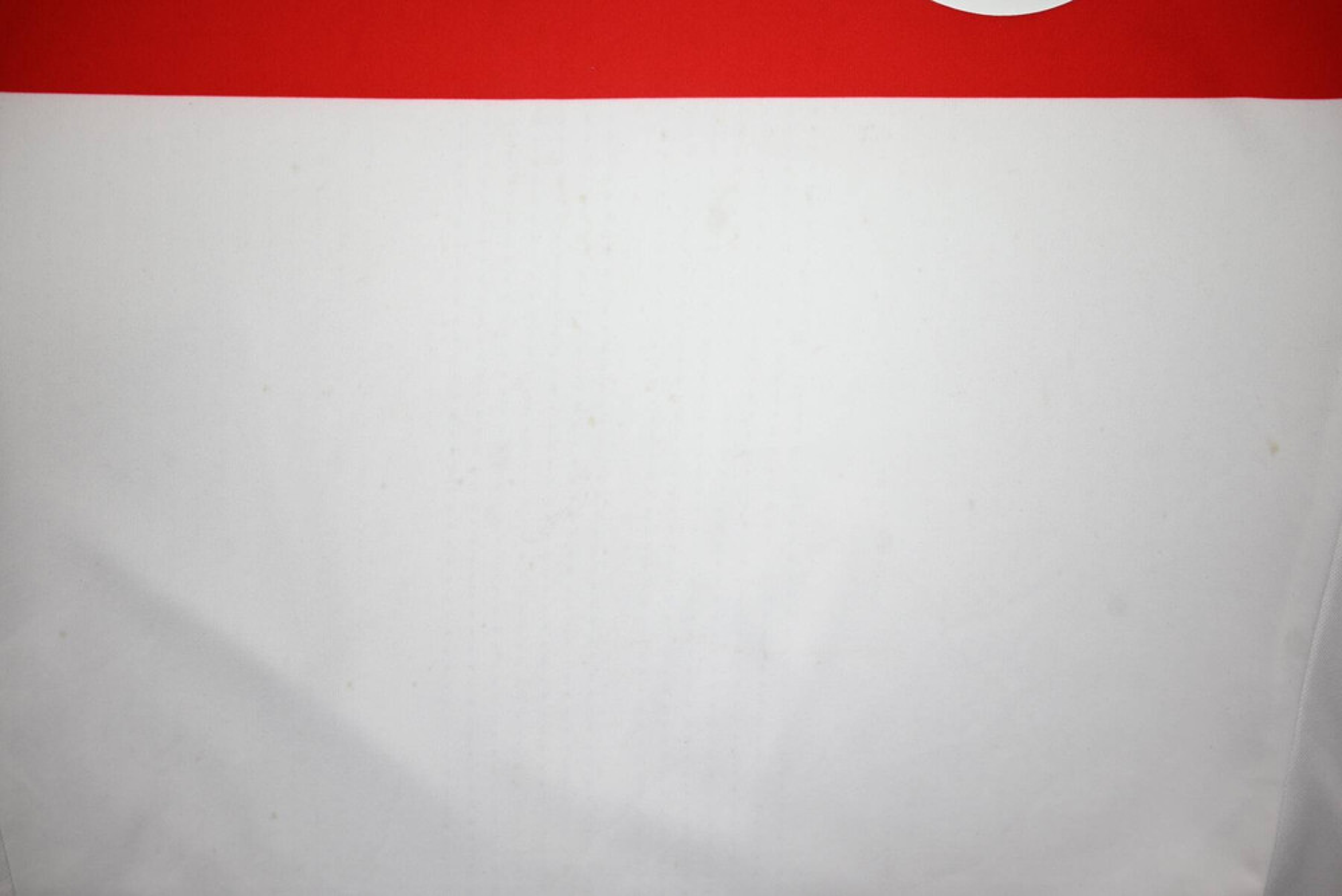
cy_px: 448
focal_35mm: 24
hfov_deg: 73.7
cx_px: 671
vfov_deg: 53.2
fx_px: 895
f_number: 4.8
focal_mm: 24
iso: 200
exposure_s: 1/180
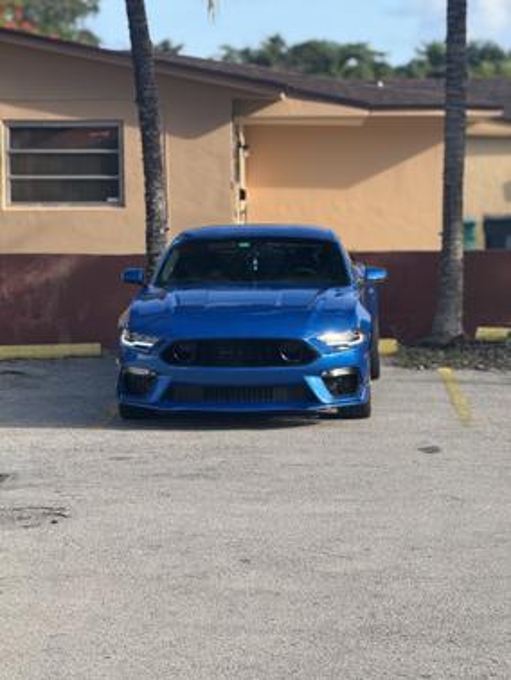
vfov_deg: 16.4
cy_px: 340
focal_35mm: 120
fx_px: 2359
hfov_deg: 12.4
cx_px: 256
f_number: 2.8
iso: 50
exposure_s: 1/533
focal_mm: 15.66
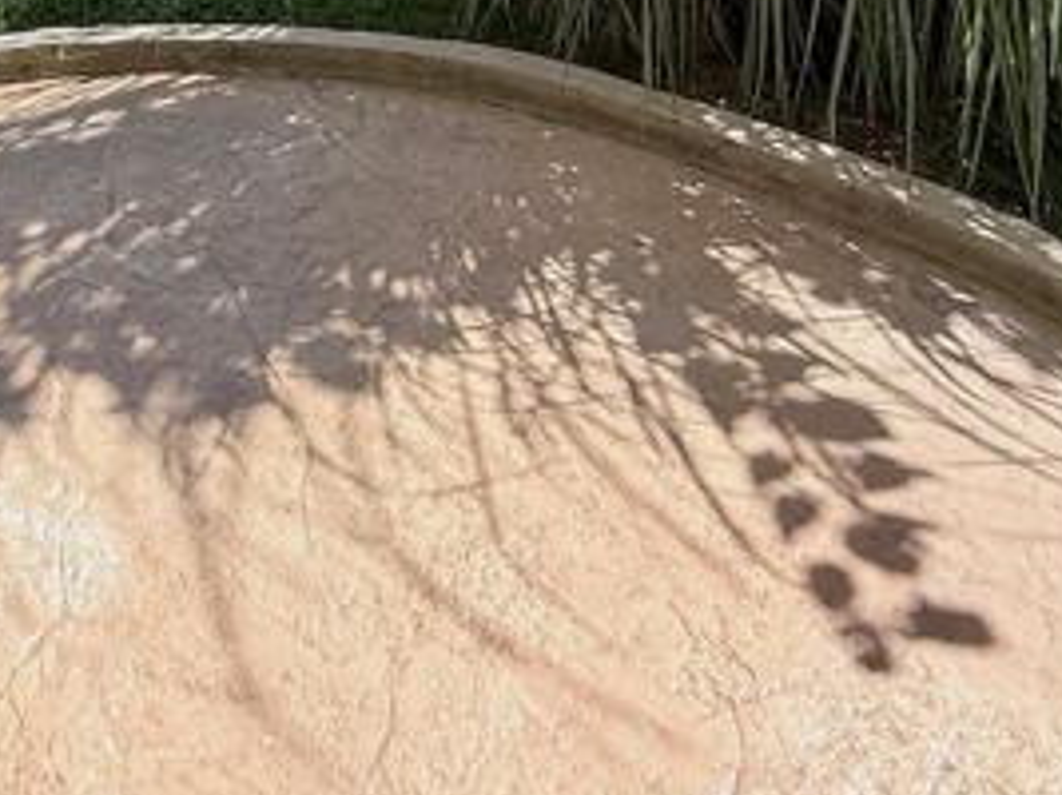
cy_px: -159
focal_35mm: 37
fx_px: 1135
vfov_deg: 32.1
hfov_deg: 47.7
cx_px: 229
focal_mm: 2.22
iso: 50
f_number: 2.2
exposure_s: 1/1211
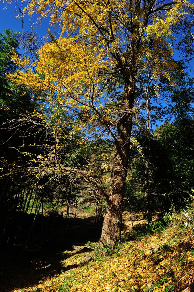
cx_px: 97
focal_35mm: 26
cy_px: 146
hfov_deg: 49.5
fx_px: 210
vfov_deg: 69.4
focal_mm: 26
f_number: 8
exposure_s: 1/200
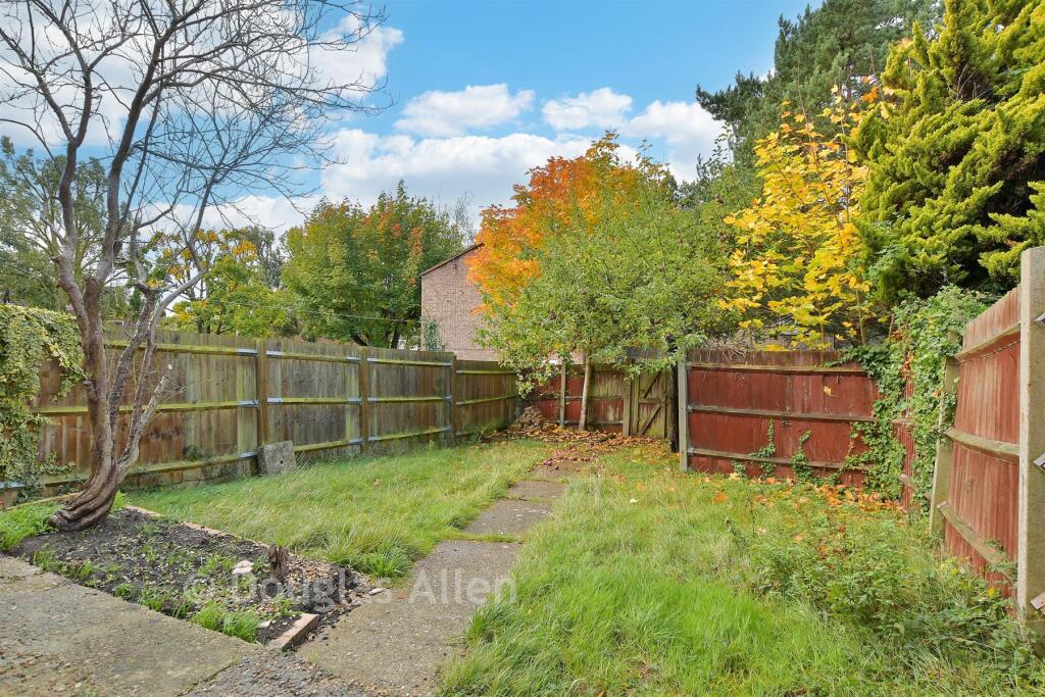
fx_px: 552
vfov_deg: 64.6
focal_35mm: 19
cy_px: 348
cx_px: 522
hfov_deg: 86.9
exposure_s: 1/100
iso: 125
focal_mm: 13
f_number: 8
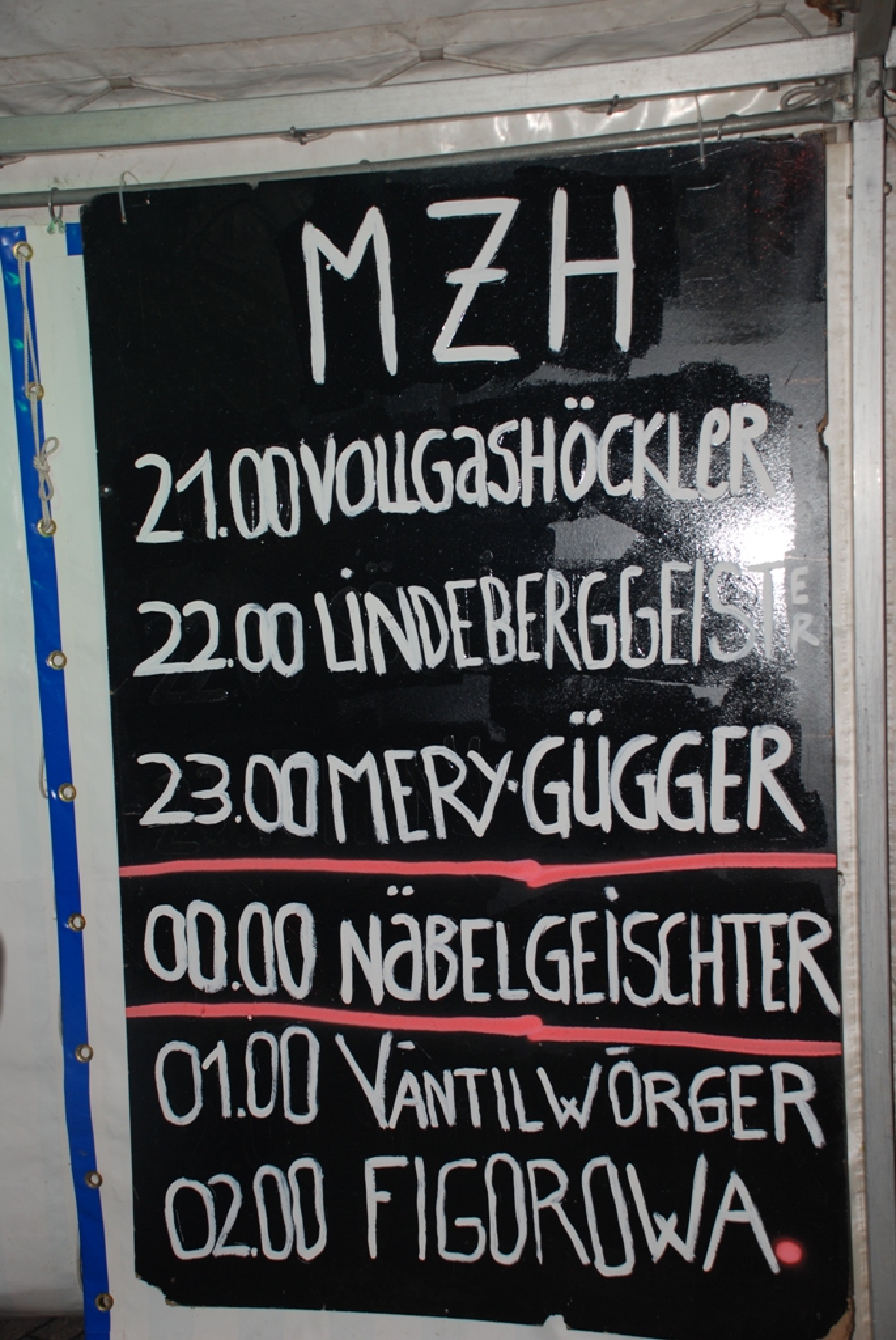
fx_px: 1564
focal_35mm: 42
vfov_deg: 46.4
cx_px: 448
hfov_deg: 32.0
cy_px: 670
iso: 200
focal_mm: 28
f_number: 4
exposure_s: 1/60
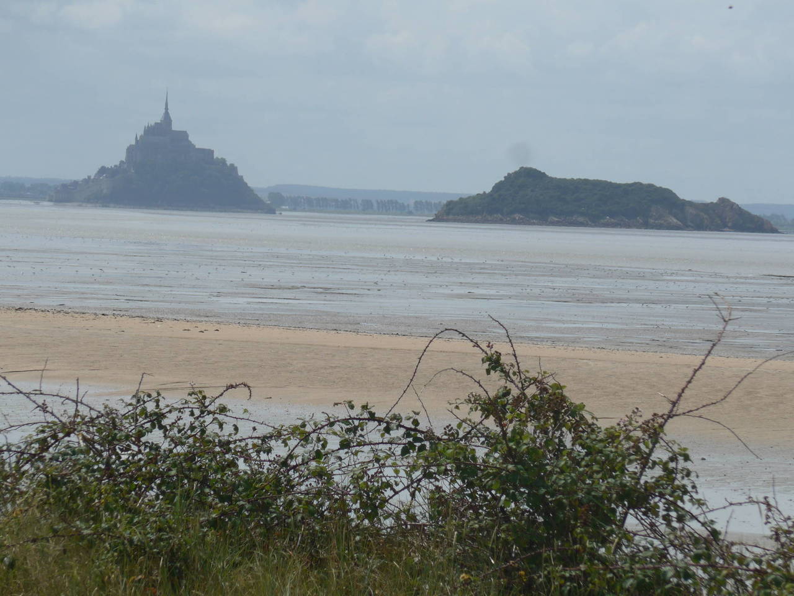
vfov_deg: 6.7
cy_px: 298
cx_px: 397
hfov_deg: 8.9
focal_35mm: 222
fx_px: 5092
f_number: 5.9
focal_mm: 42.8
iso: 80
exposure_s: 1/640
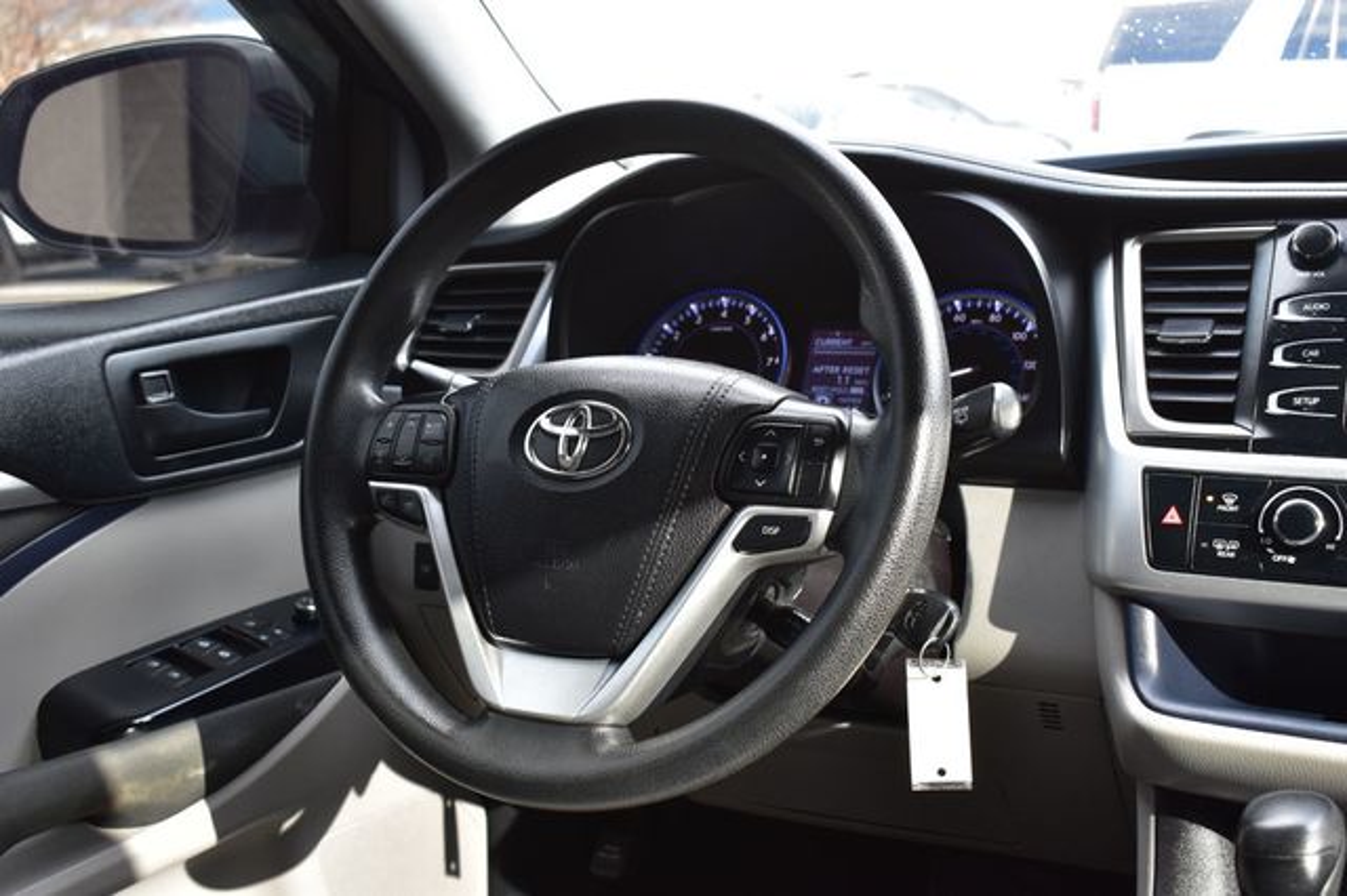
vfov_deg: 29.8
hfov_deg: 43.6
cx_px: 674
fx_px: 1683
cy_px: 448
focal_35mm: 45
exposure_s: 1/40
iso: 400
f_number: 7.1
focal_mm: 30
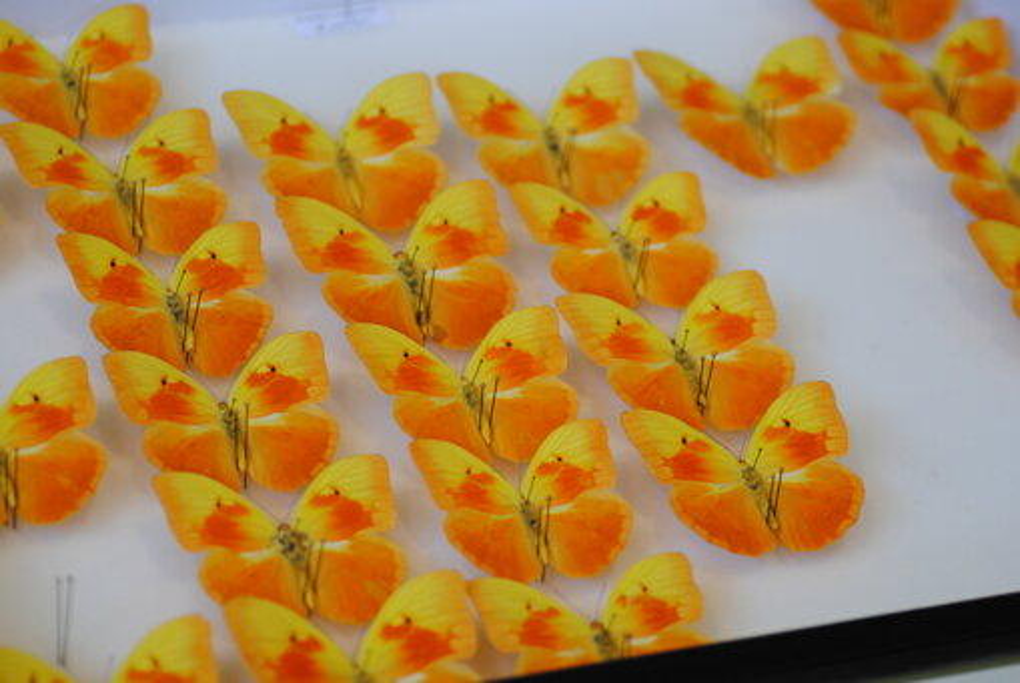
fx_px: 3830
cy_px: 342
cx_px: 510
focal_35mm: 135
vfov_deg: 10.2
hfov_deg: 15.2
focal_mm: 90
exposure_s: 1/125
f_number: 3.2
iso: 400
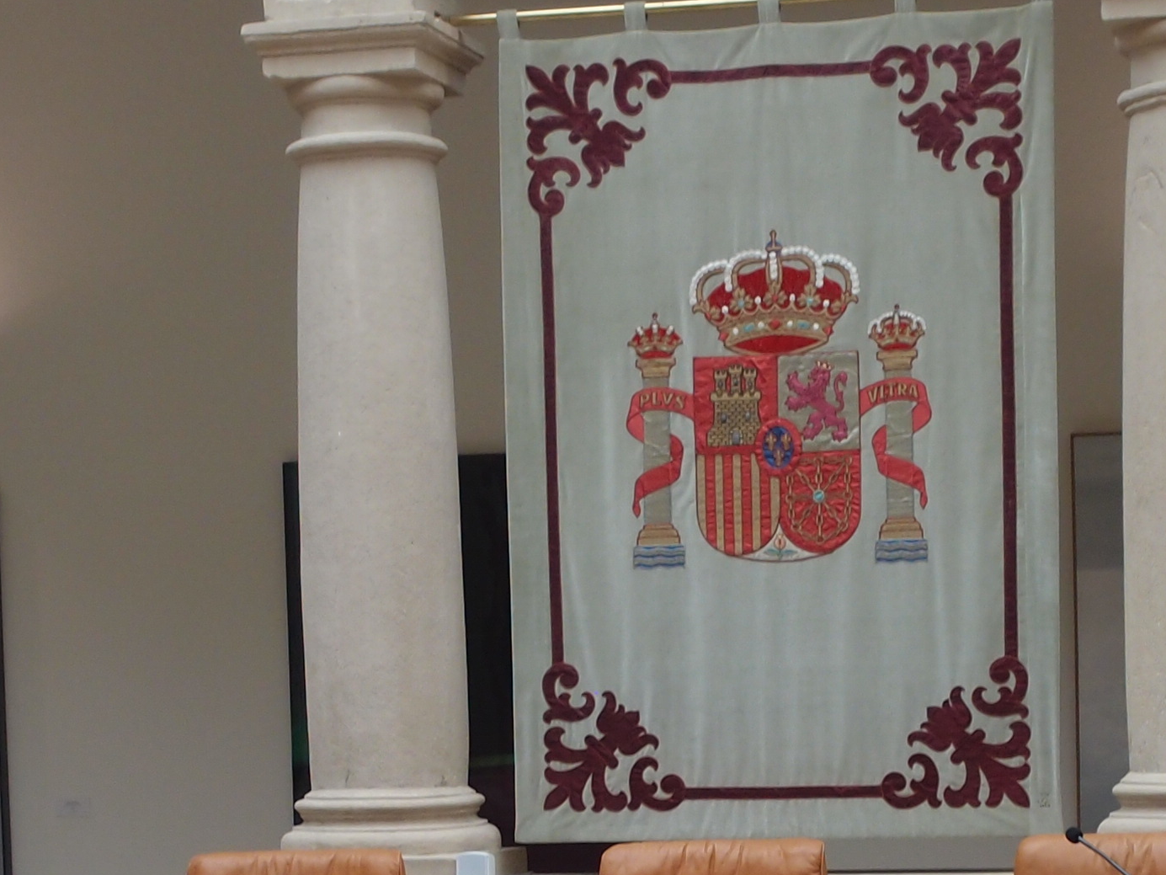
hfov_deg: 18.2
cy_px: 1026
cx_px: 709
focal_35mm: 108
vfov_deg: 13.4
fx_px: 3638
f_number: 2
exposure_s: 1/100
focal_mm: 8.99
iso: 100
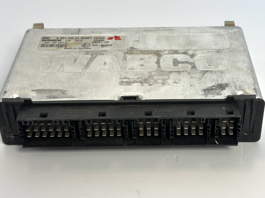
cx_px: 132
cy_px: 95
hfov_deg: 36.8
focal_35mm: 52
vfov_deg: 28.0
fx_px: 398
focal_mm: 6.86
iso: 64
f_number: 1.78
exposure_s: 1/135
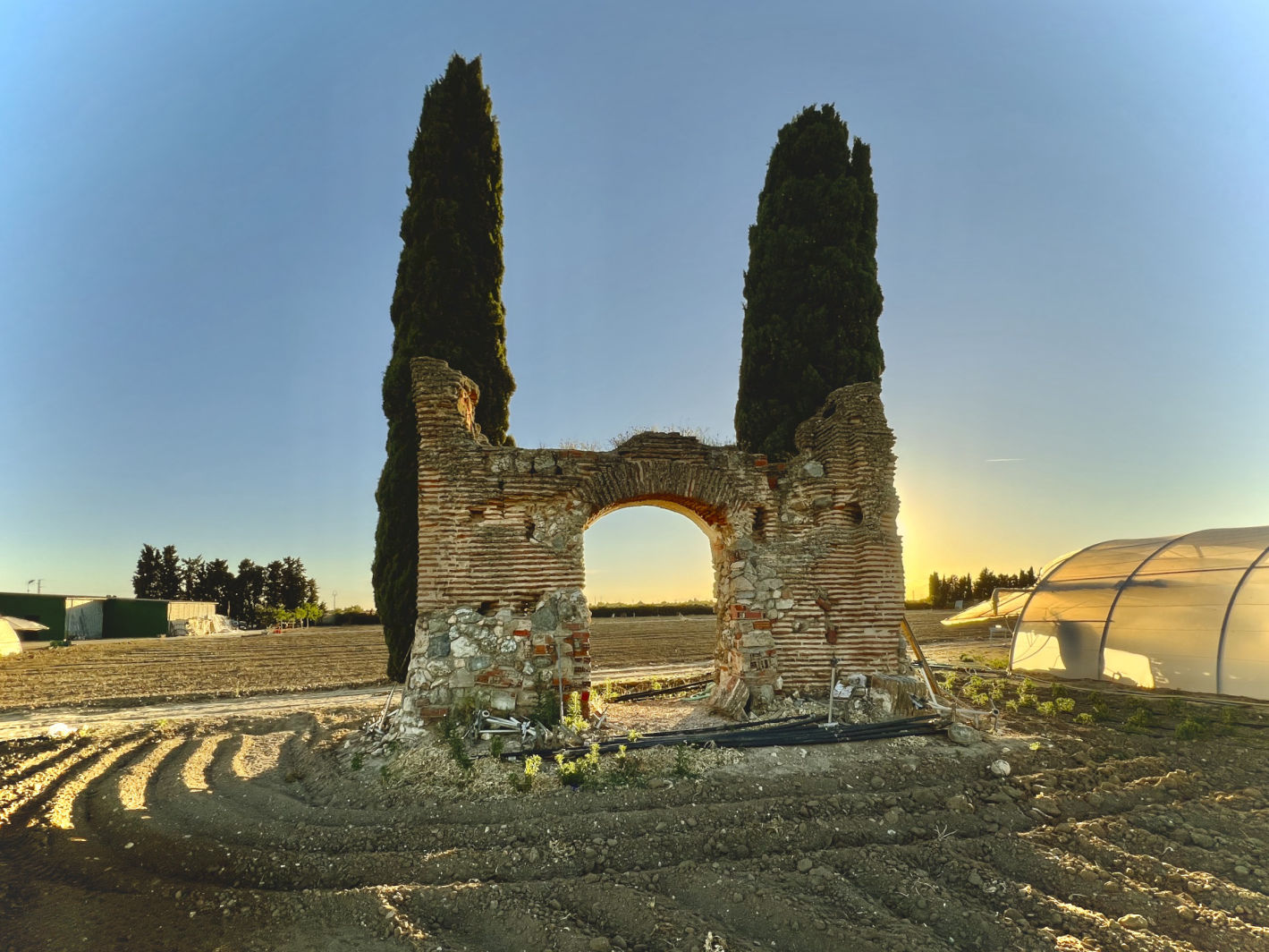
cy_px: 476
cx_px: 634
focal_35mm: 13
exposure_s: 1/978
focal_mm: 1.57
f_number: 1.8
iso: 32
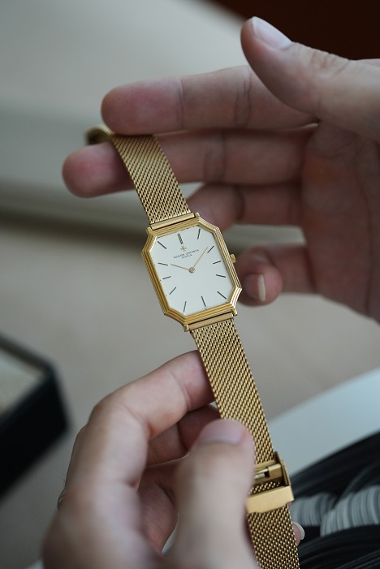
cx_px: 190
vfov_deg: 19.4
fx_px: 1661
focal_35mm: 105
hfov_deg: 13.1
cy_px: 284
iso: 1600
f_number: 2.8
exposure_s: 1/250
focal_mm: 105
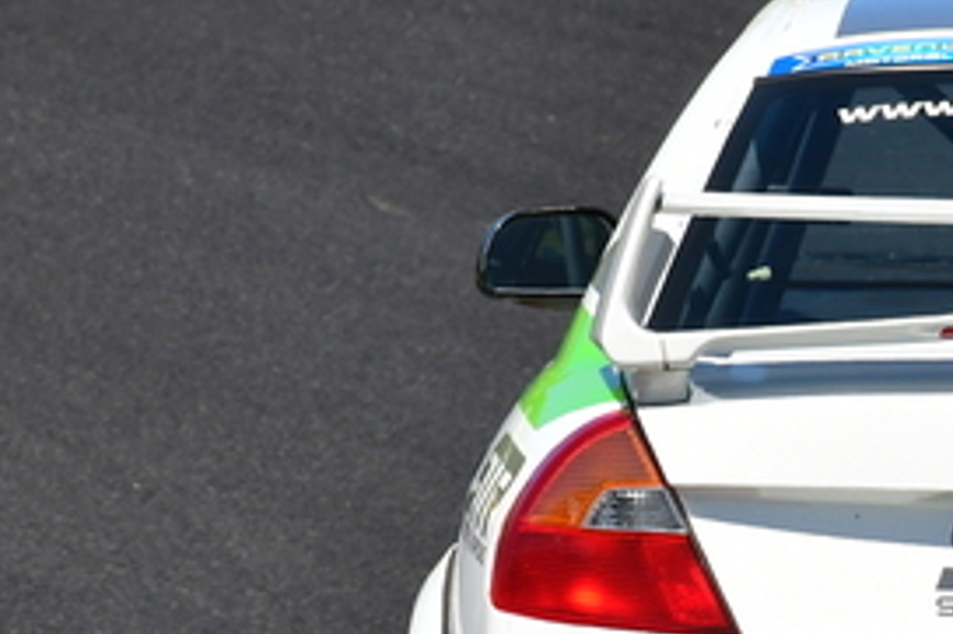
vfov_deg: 0.6
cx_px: 925
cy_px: 429
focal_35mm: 2203
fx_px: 58281
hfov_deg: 0.9
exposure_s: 1/640
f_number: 13
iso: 500
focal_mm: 500
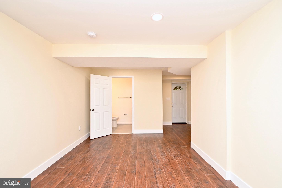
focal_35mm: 15
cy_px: 94
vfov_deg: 77.3
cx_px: 141
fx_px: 117
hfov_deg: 100.4
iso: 320
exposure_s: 1/25
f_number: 7.1
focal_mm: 10
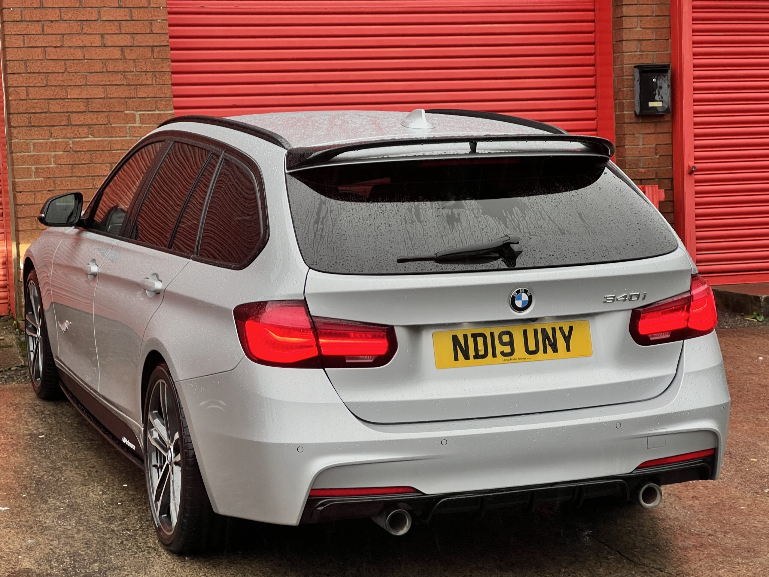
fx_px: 1711
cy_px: 288
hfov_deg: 25.3
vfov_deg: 19.1
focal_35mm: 77
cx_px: 384
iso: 64
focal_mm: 9
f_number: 2.8
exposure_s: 1/99
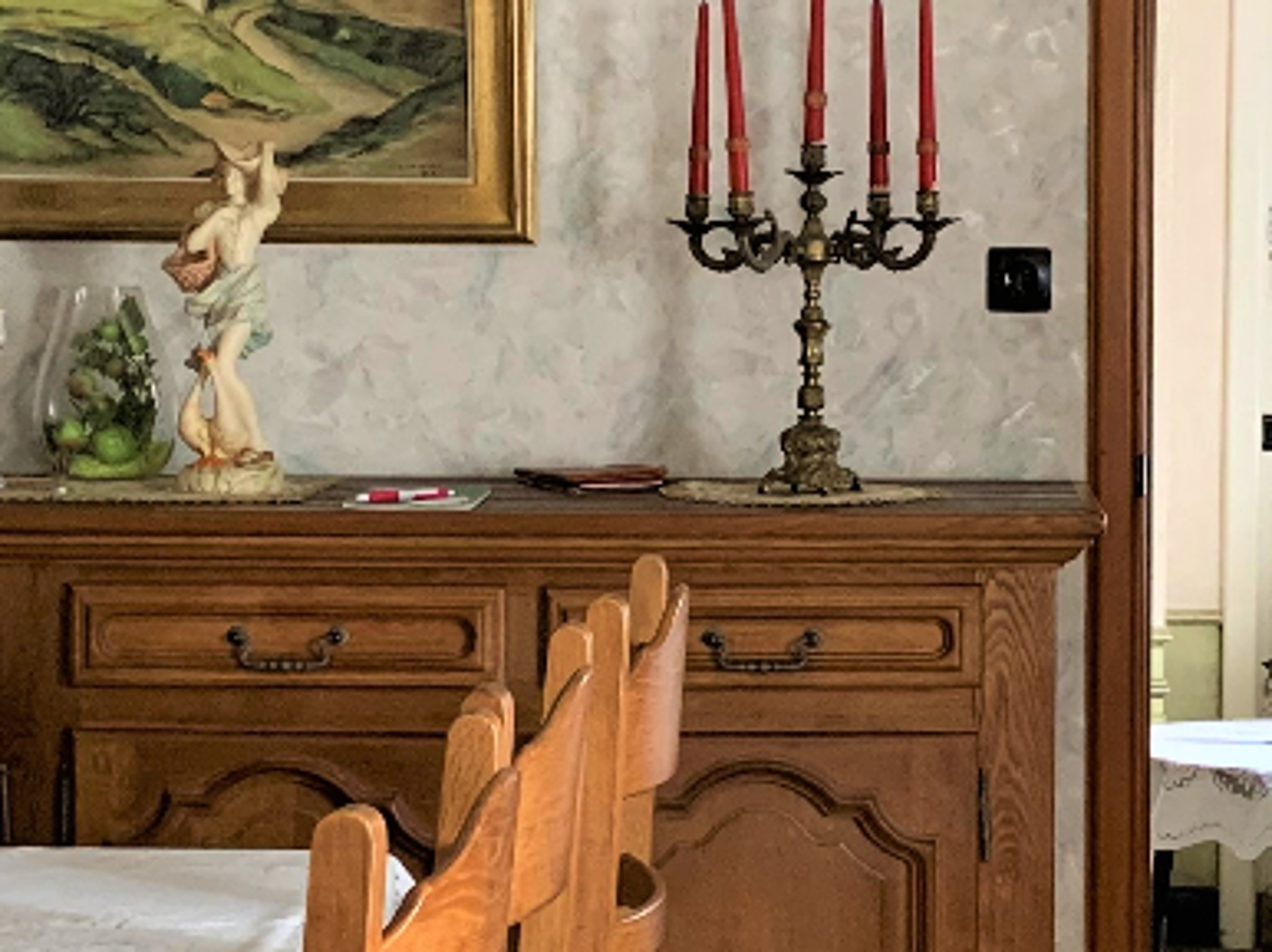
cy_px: 553
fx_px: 3562
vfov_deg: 15.2
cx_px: 807
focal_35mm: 97
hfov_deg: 20.2
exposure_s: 1/41
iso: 400
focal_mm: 4.25
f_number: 1.8
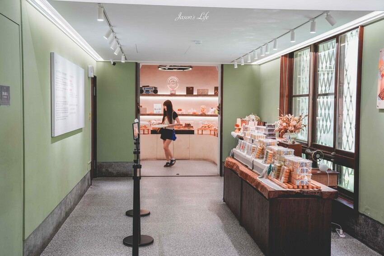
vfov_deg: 34.2
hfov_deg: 49.6
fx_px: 416
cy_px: 128
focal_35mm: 39
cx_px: 192
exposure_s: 1/40
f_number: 3.5
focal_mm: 39
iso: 250
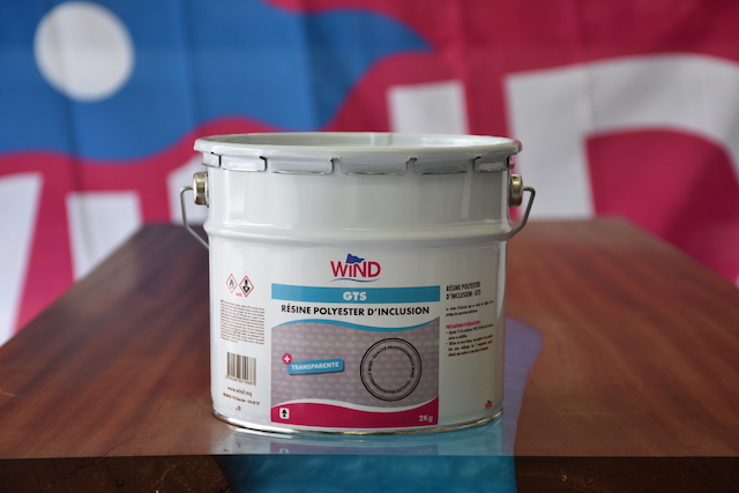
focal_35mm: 99
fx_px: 2033
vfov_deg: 13.8
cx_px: 370
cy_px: 246
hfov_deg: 20.6
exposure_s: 1/125
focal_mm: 66
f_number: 5.6
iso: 400
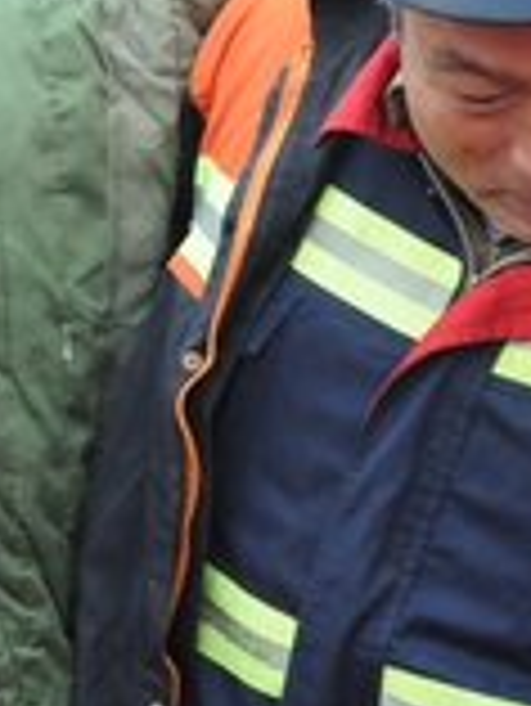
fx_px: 2471
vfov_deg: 16.2
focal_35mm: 121
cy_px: 214
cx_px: 1089
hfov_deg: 11.1
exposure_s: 1/800
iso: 2000
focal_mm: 24
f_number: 4
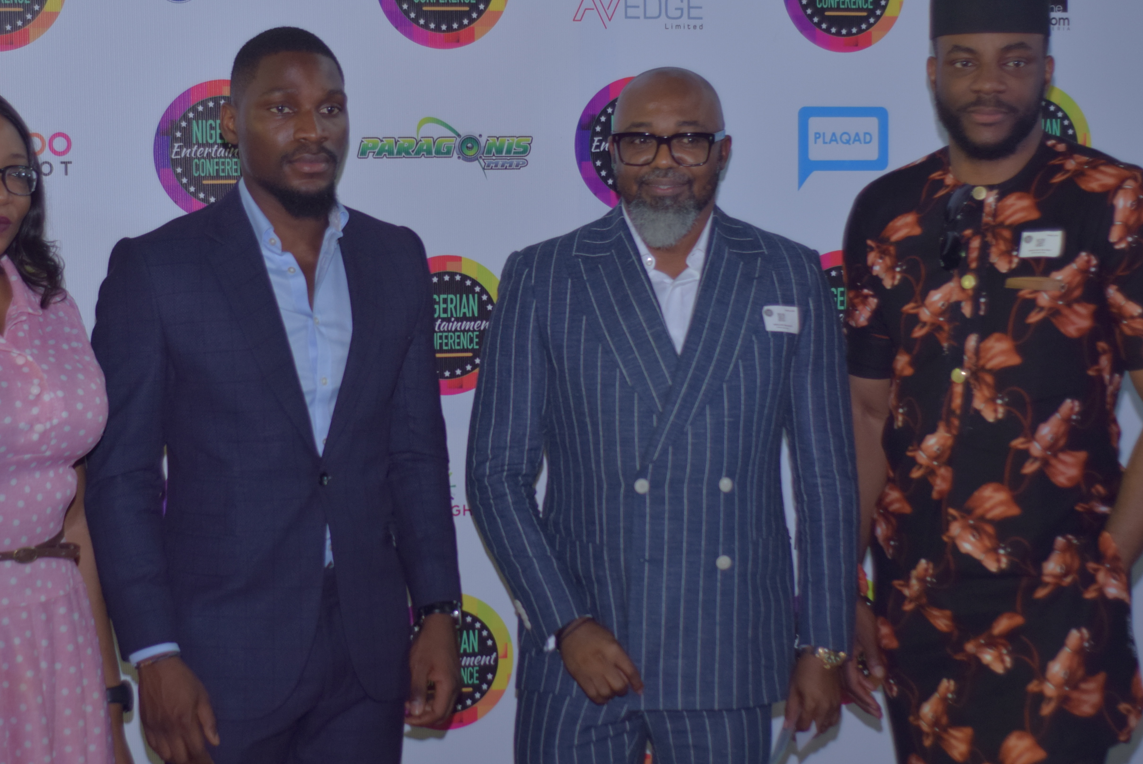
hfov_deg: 21.9
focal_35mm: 93
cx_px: 450
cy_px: 380
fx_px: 2955
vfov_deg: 14.7
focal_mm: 50
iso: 320
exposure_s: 1/125
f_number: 2.2
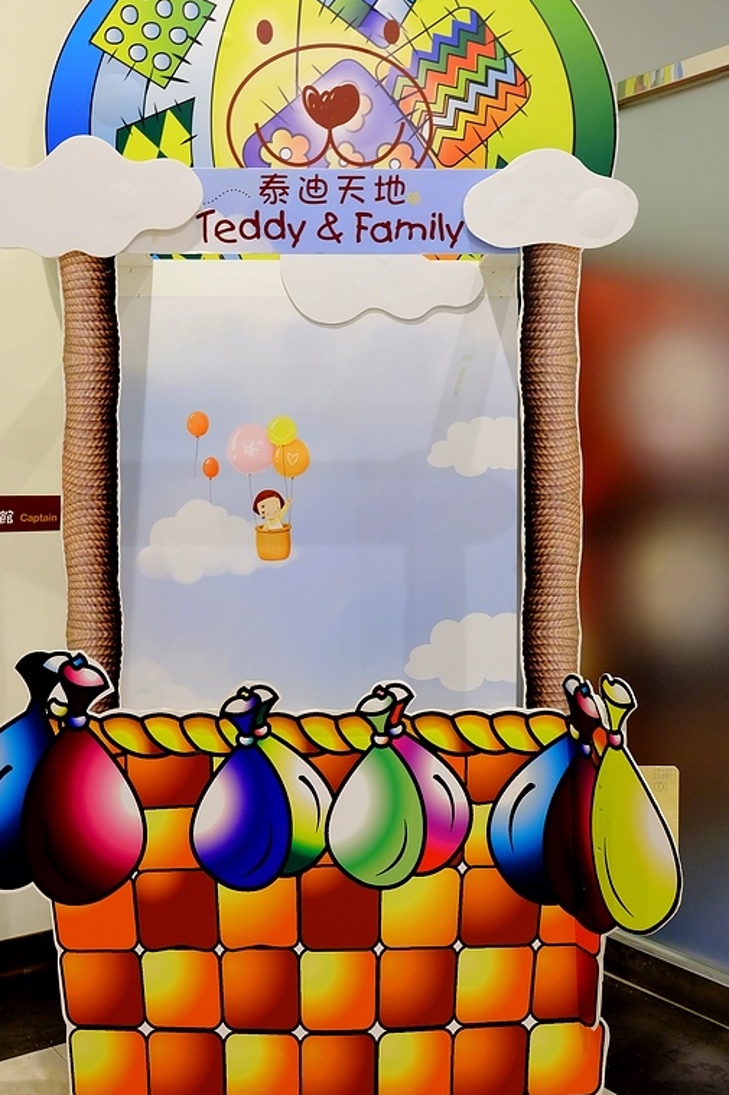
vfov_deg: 50.7
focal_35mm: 38
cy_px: 510
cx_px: 332
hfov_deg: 35.0
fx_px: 1155
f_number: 3.2
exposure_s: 1/10
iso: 800
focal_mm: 21.4
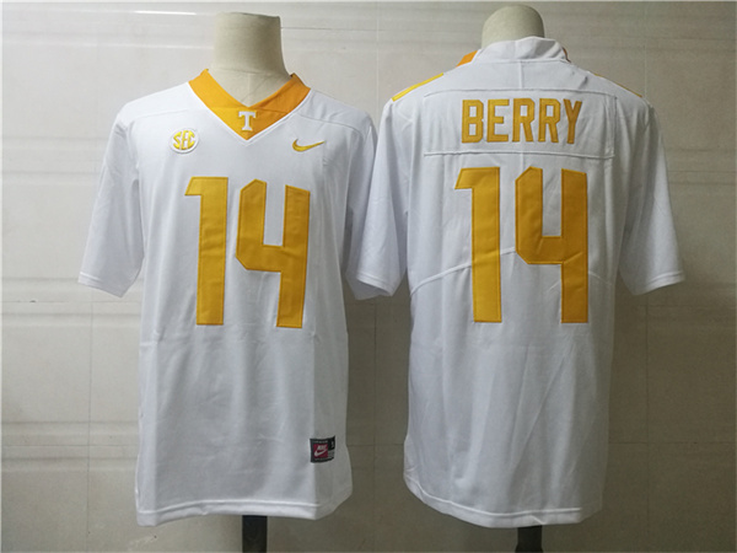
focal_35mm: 27
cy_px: 276
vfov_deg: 51.4
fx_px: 575
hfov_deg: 65.3
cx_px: 368
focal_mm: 4.5
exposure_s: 1/24
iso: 400
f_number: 2.2
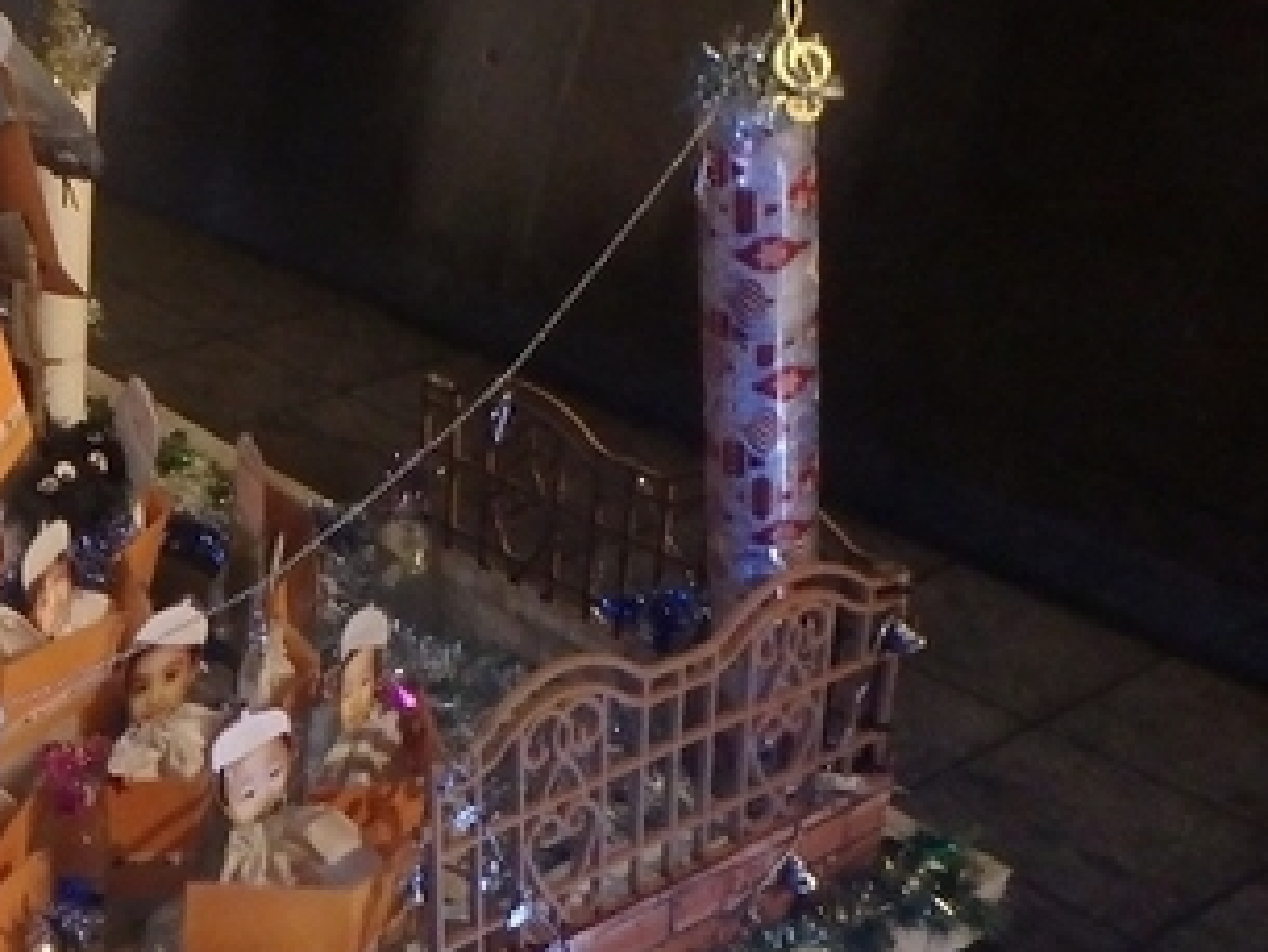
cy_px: 378
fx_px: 2015
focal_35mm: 55
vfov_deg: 26.5
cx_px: -229
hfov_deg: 30.1
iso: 800
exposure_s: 1/10
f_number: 3.5
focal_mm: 3.7
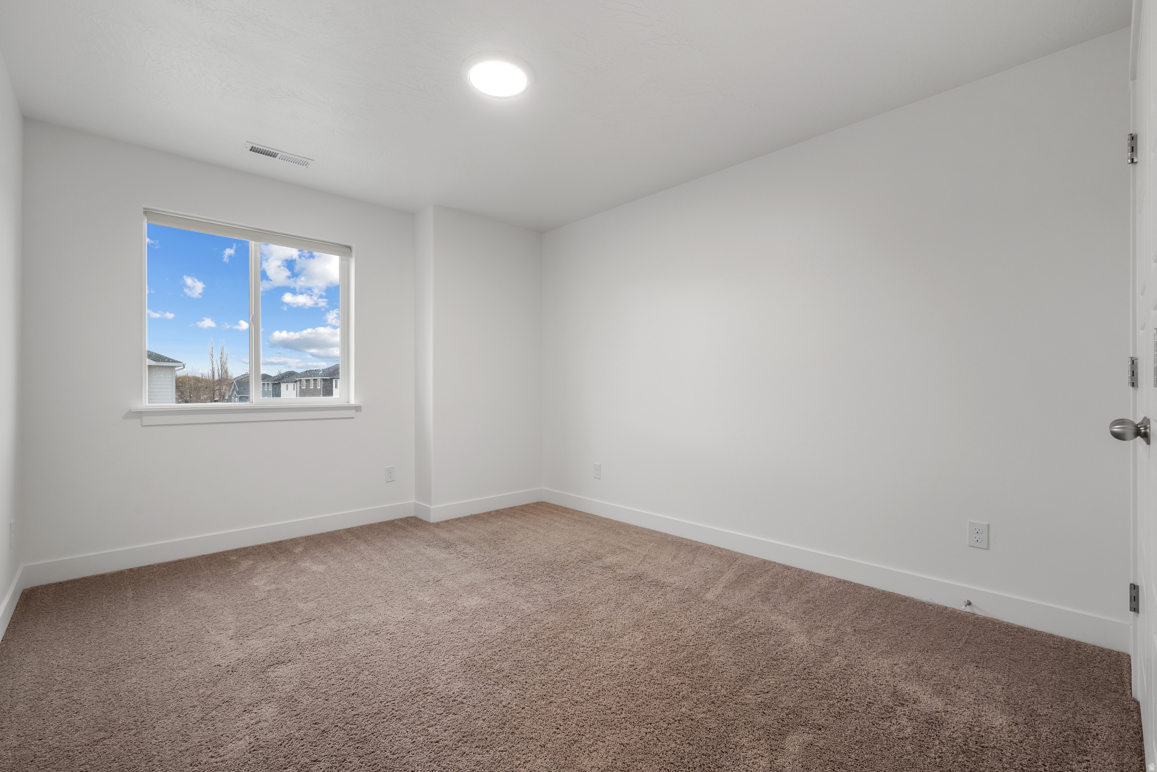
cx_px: 578
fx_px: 498
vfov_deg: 75.5
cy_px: 386
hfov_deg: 98.5
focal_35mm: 16
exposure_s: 1/2
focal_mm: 15.5
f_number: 8
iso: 500
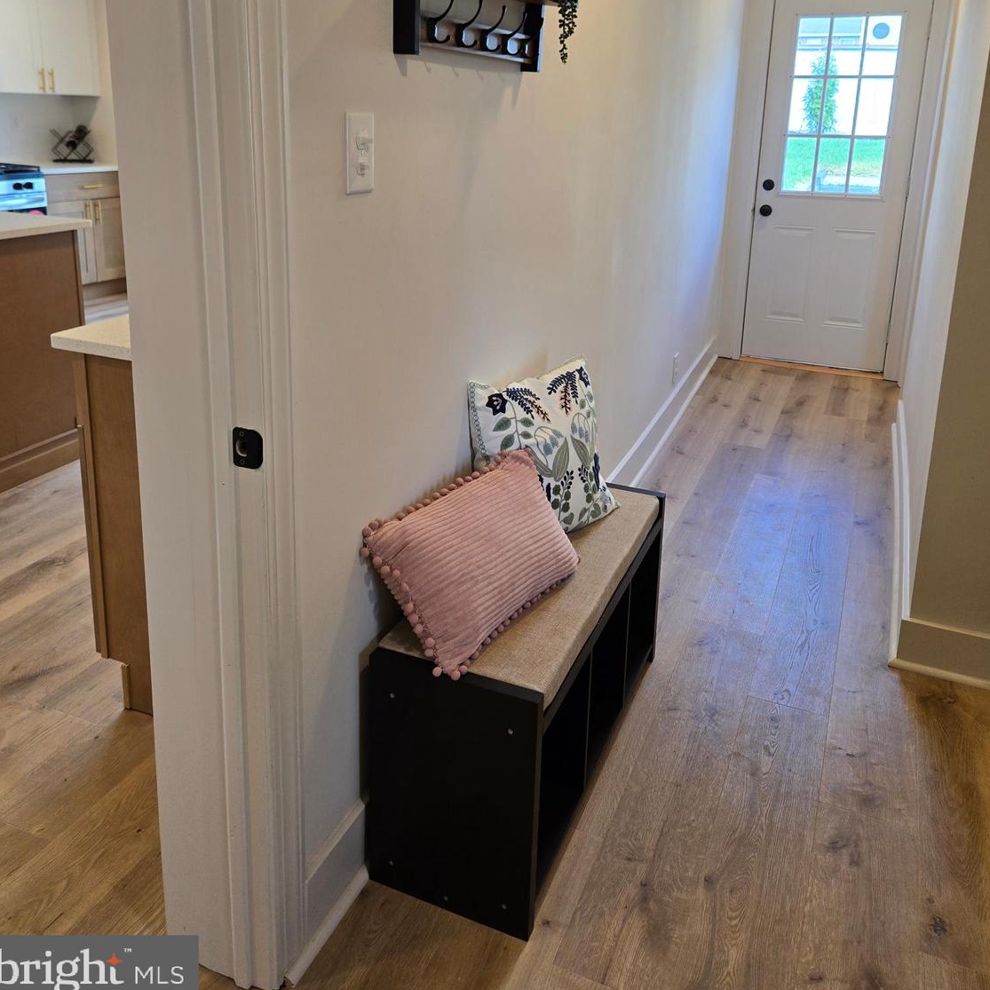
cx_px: 488
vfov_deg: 56.0
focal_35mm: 28
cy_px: 326
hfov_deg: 57.3
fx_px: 906
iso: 80
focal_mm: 5.4
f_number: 1.8
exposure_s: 1/120
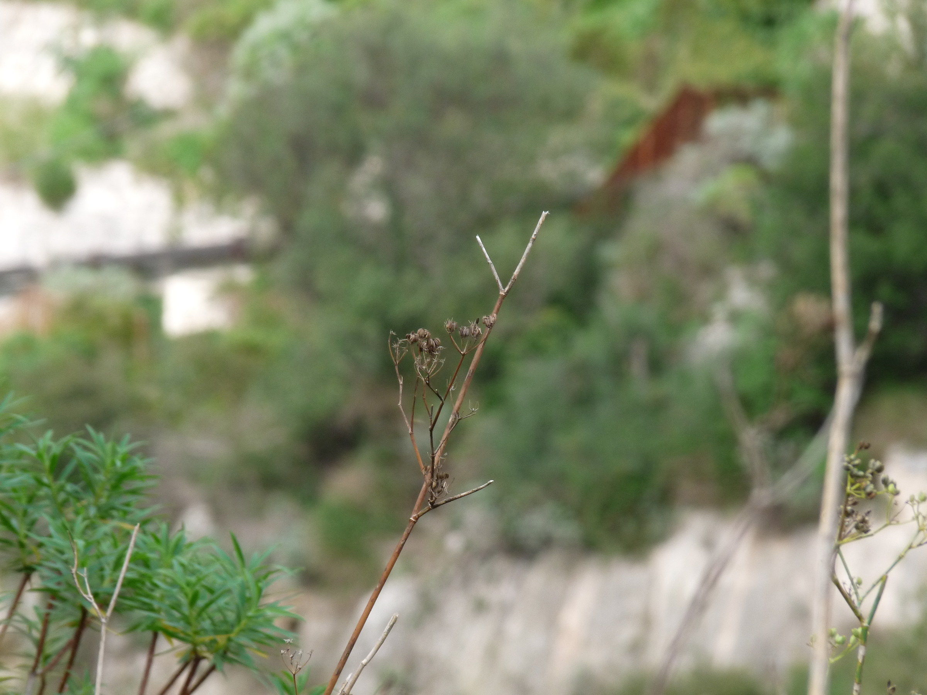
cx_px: 464
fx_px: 8409
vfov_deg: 4.7
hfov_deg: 6.3
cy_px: 348
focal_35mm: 314
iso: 200
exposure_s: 1/400
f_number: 5.6
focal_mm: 55.8
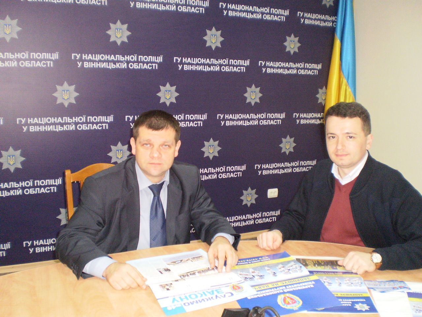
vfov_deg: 39.7
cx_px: 211
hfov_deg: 51.4
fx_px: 439
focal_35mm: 36
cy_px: 158
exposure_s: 1/30
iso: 320
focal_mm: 6.3
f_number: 3.1
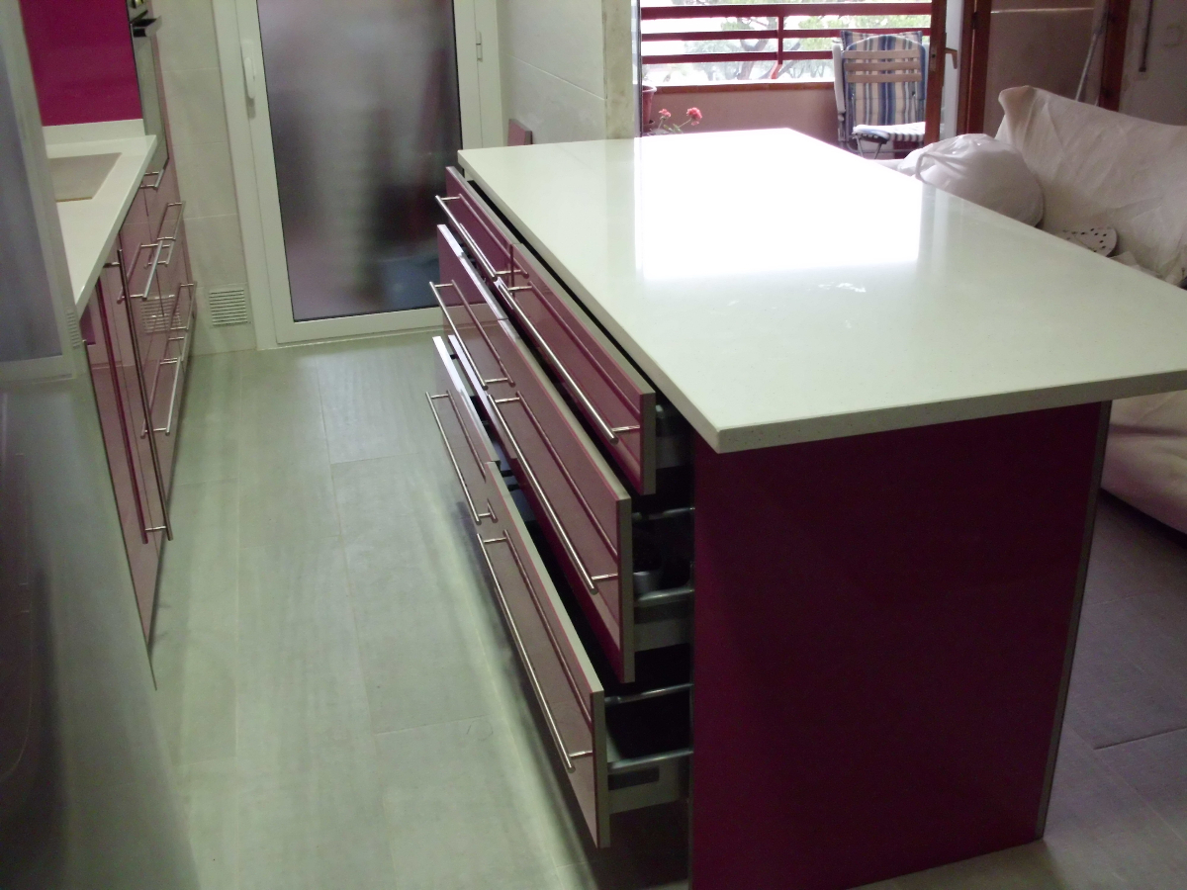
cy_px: 445
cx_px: 594
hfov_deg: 51.4
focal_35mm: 36
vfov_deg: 39.7
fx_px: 1234
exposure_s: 1/80
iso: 400
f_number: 2.9
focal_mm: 6.3
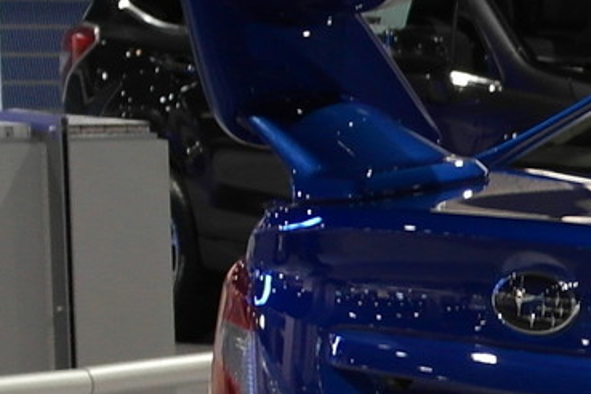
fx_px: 3332
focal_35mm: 203
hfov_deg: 9.4
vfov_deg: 6.7
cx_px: 1248
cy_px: 526
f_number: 3.5
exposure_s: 1/25
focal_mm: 20
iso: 400
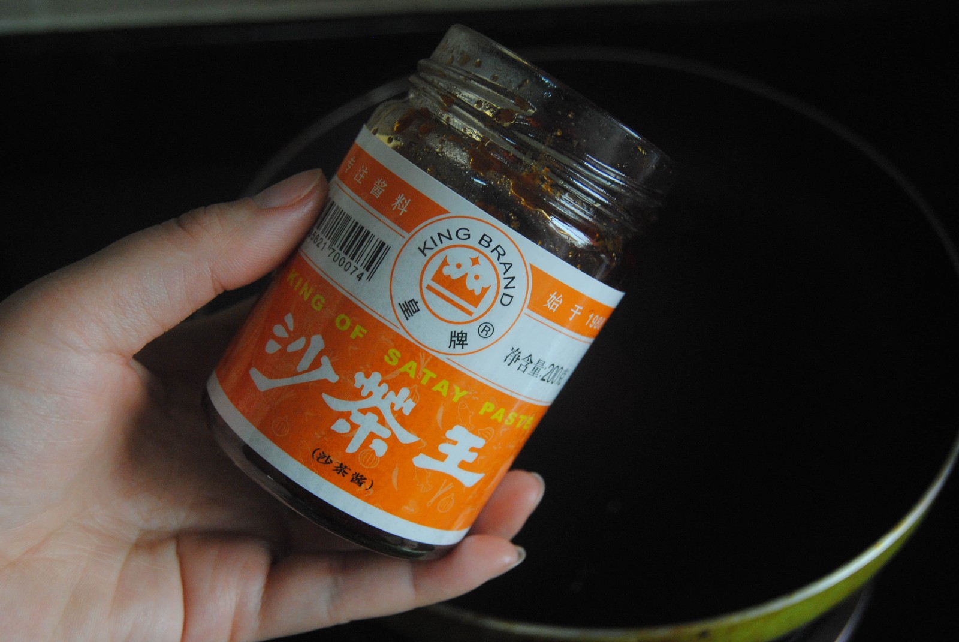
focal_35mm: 48
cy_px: 321
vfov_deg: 28.2
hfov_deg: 41.1
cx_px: 480
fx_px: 1280
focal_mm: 32
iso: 800
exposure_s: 1/160
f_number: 5.6
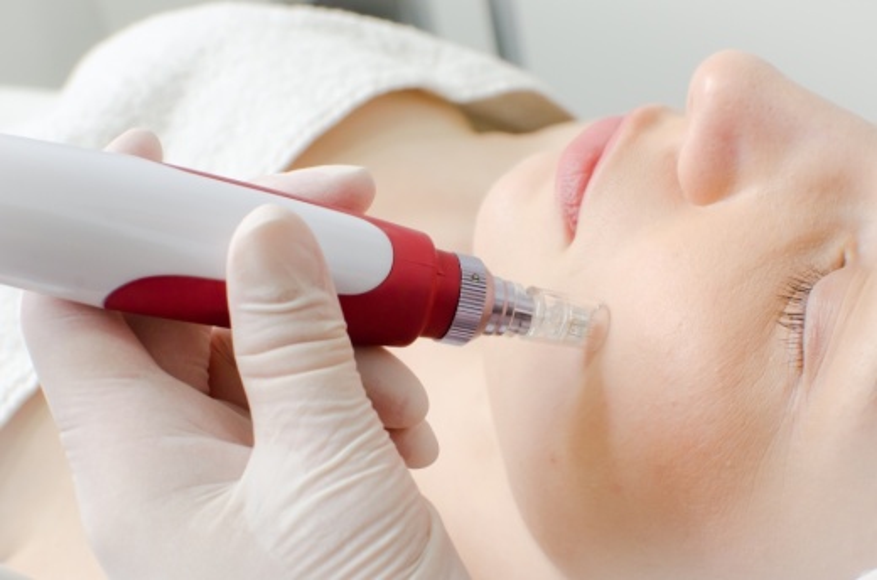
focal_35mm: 52
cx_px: 438
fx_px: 1276
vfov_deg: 25.6
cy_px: 290
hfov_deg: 37.9
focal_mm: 35
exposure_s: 1/60
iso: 1250
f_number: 8
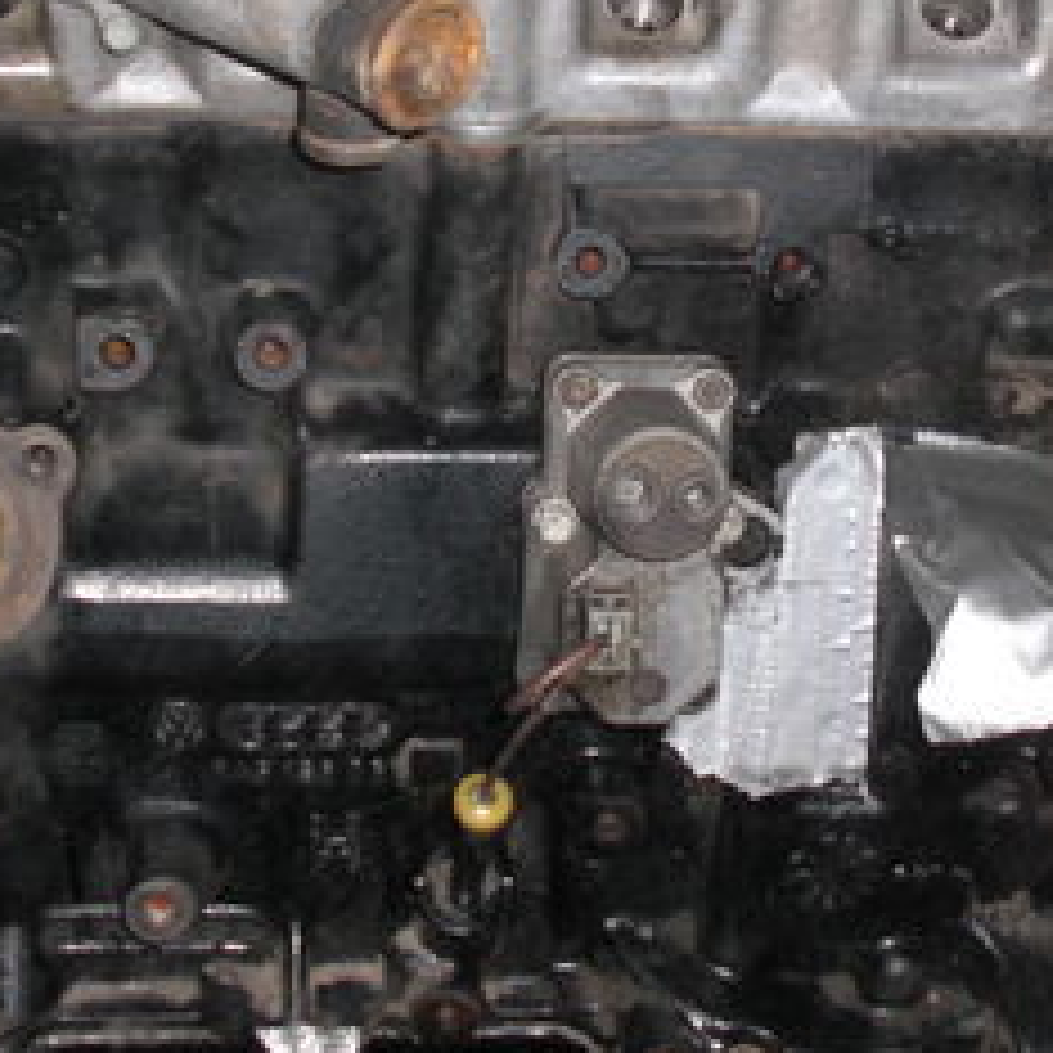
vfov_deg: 19.8
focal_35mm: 87
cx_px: 526
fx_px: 2994
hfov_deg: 19.9
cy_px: 234
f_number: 2.8
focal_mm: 6.3
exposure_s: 1/60
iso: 100
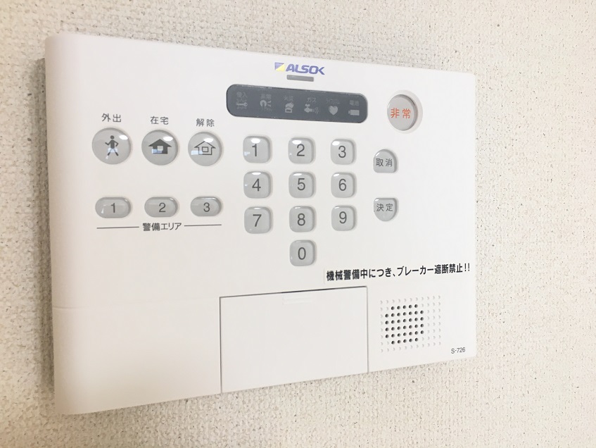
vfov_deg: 48.3
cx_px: 298
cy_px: 224
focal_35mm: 29
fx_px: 500
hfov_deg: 61.6
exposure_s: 1/30
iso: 50
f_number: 2.2
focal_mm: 4.15
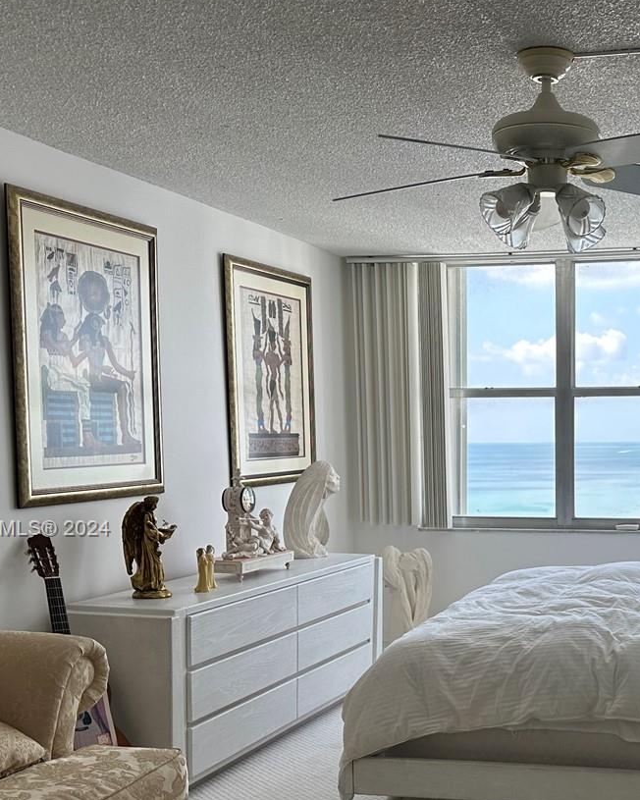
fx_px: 1089
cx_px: 581
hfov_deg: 31.2
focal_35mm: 46
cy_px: 530
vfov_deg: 39.9
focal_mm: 6.86
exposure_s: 1/580
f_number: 1.78
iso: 80
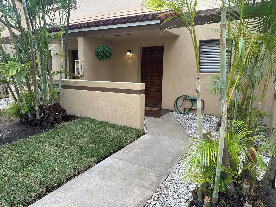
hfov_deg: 71.6
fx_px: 191
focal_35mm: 24
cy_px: 104
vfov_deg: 56.8
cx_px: 138
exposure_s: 1/150
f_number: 1.78
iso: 64
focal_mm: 6.86
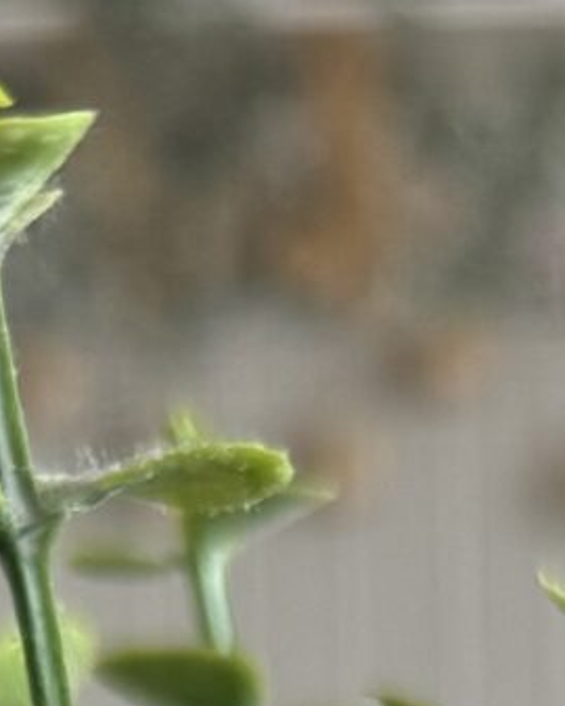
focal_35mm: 178
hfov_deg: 8.6
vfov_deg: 8.5
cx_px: 682
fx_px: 3717
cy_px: 2342
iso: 160
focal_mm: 6.76
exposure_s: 1/121
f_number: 1.78
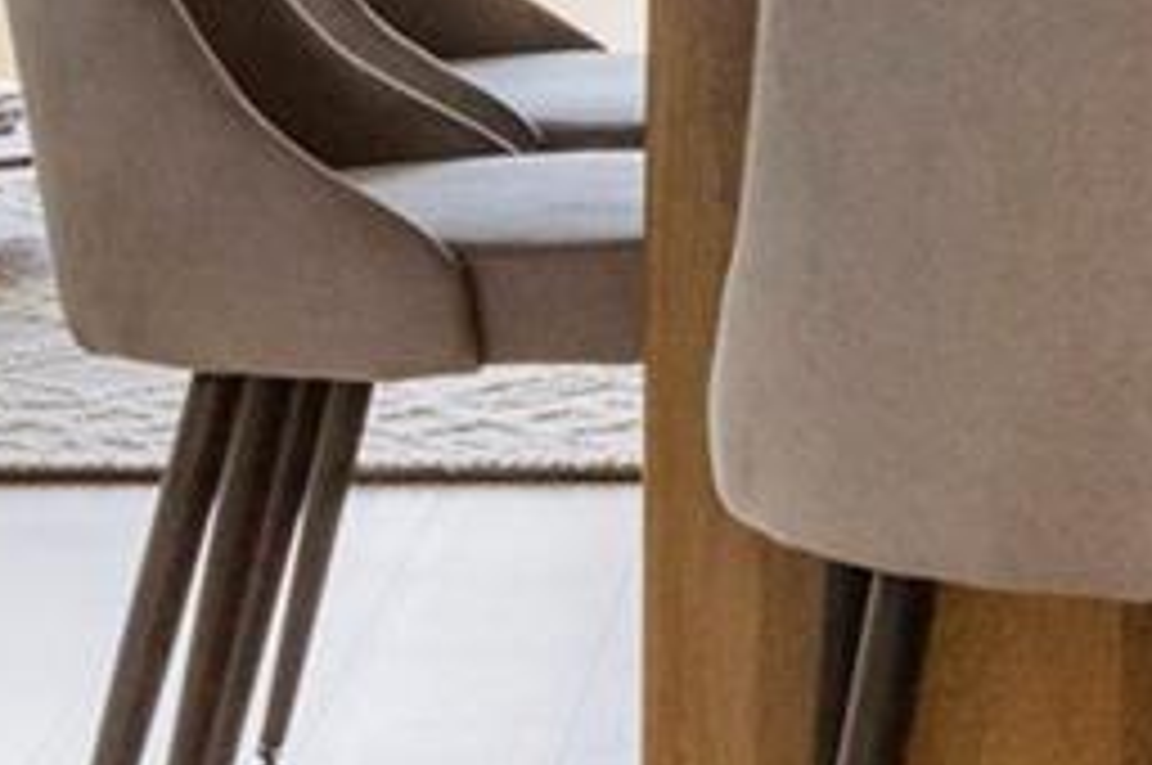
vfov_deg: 6.1
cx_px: 1089
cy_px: -567
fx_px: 6999
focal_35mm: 219
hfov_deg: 9.4
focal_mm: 35
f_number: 8
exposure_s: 1/320
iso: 500
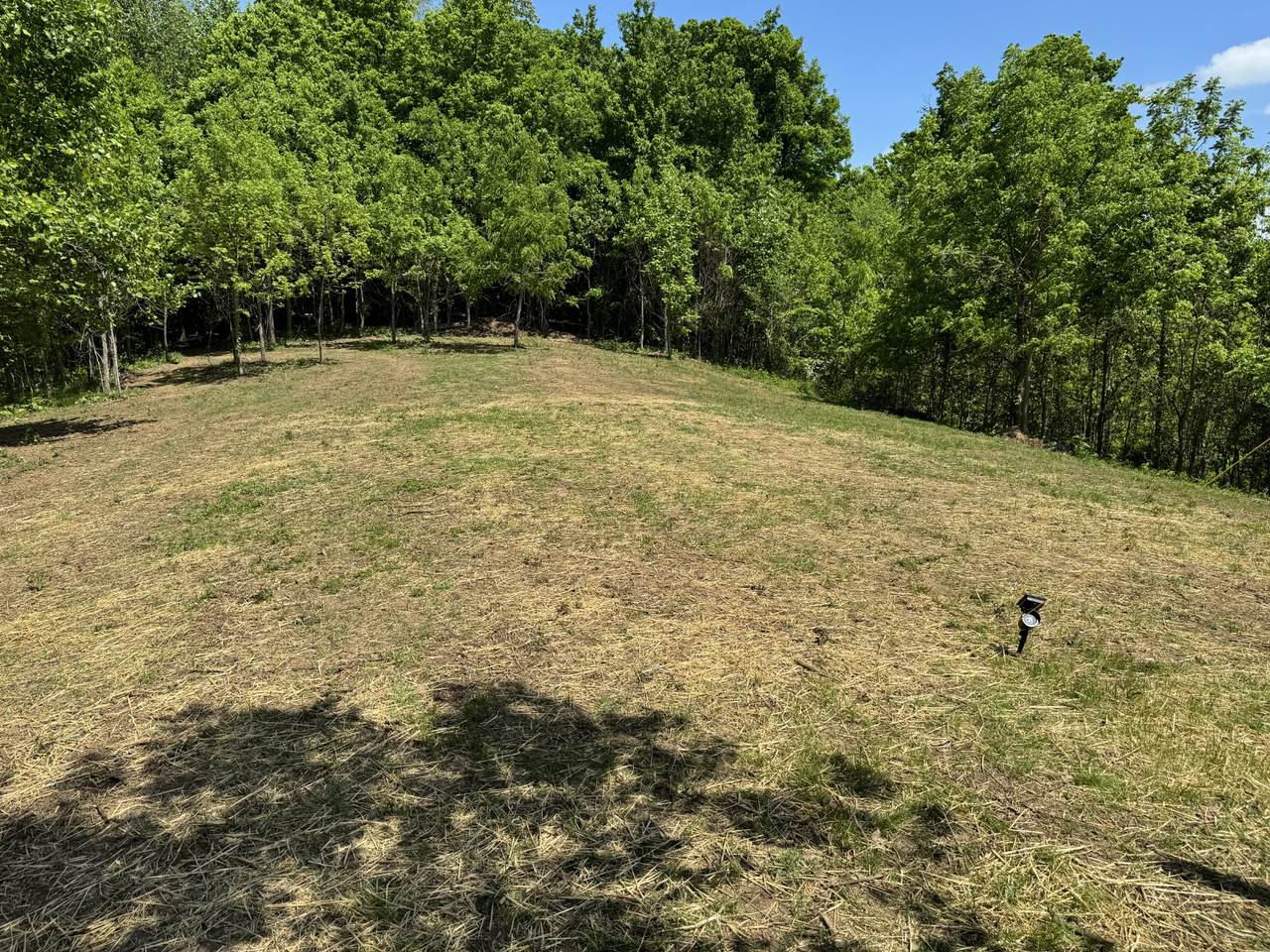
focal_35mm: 24
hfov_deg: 71.6
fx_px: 881
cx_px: 635
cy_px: 476
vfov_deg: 56.8
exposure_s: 1/4608
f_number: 1.78
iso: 80
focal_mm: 6.86
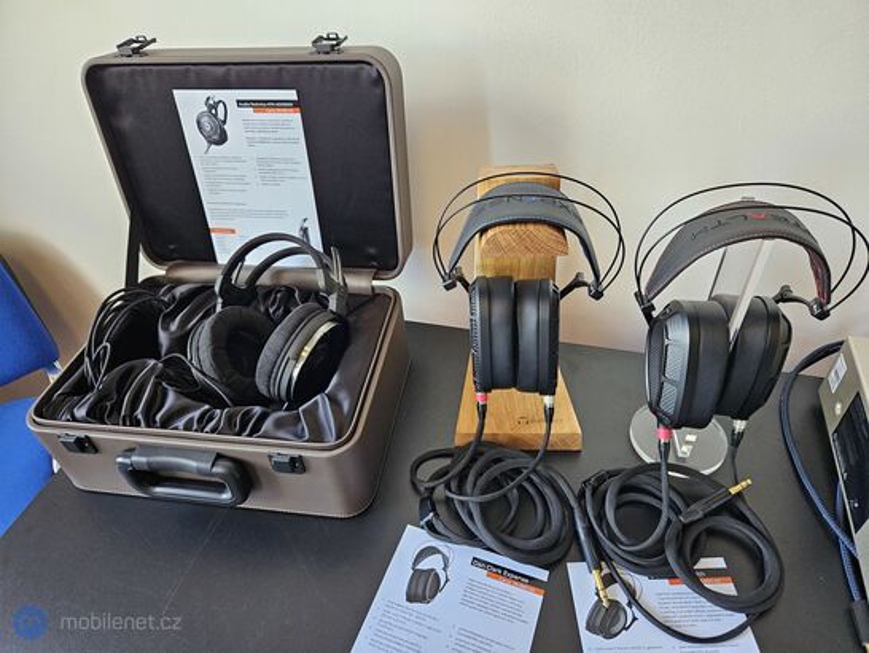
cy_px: 326
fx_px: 578
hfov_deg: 73.9
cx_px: 434
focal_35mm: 23
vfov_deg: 58.9
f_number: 1.8
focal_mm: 5.4
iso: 400
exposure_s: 1/200
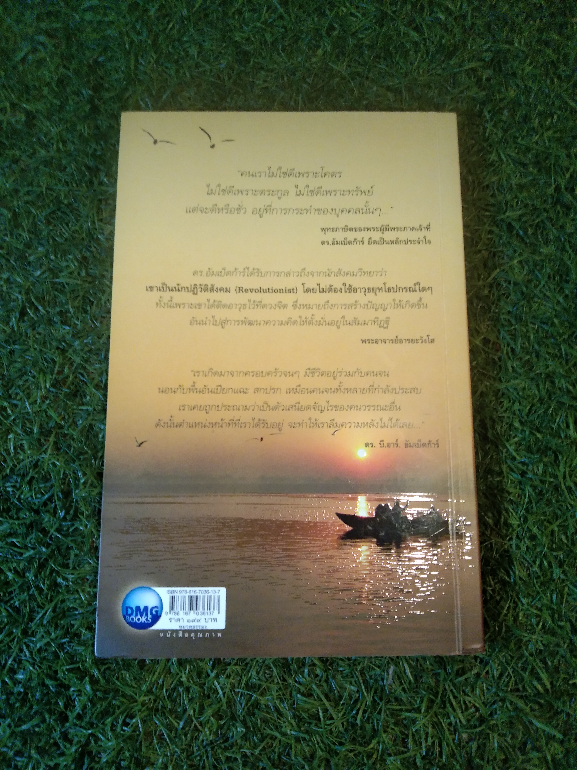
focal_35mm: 30
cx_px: 288
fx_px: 667
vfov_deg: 60.0
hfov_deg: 46.8
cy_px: 385
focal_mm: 3.65
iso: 497
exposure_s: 1/25
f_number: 2.2
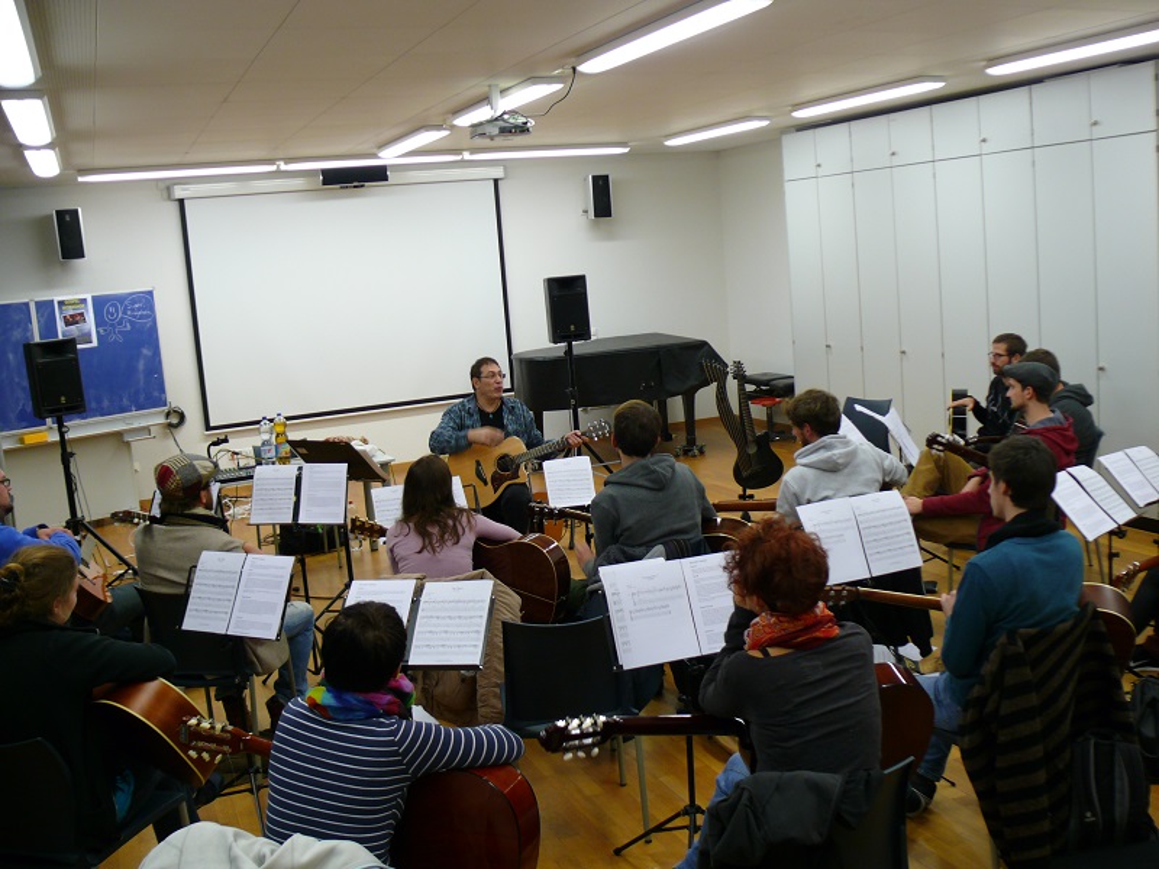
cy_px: 434
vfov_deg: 40.7
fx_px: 1172
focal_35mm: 35
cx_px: 580
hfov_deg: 52.6
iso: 100
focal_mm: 7.4
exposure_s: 1/30
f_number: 2.8
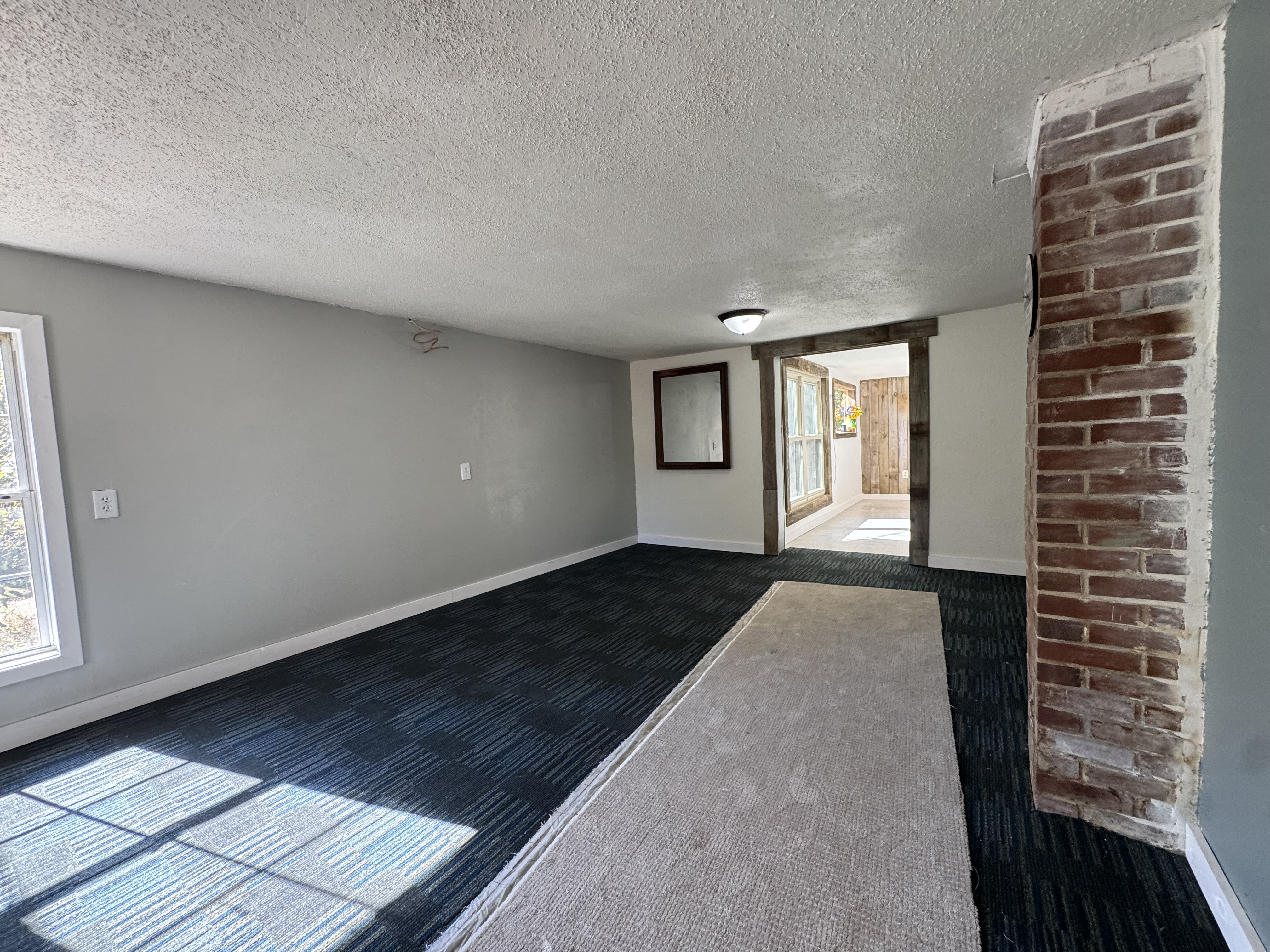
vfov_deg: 85.7
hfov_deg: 102.1
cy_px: 476
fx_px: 514
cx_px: 635
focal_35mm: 14
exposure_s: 1/99
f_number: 2.2
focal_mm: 2.22
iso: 200
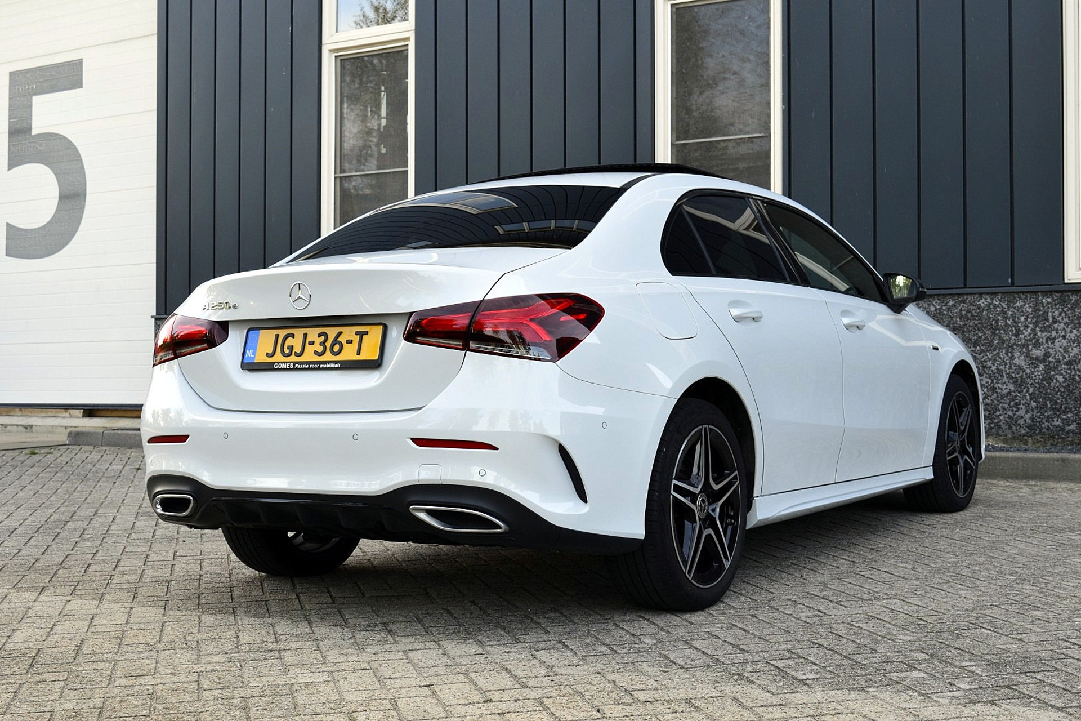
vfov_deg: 28.1
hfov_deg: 41.1
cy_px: 360
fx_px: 1441
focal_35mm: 48
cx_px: 540
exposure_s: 1/125
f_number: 9
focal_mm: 32
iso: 400
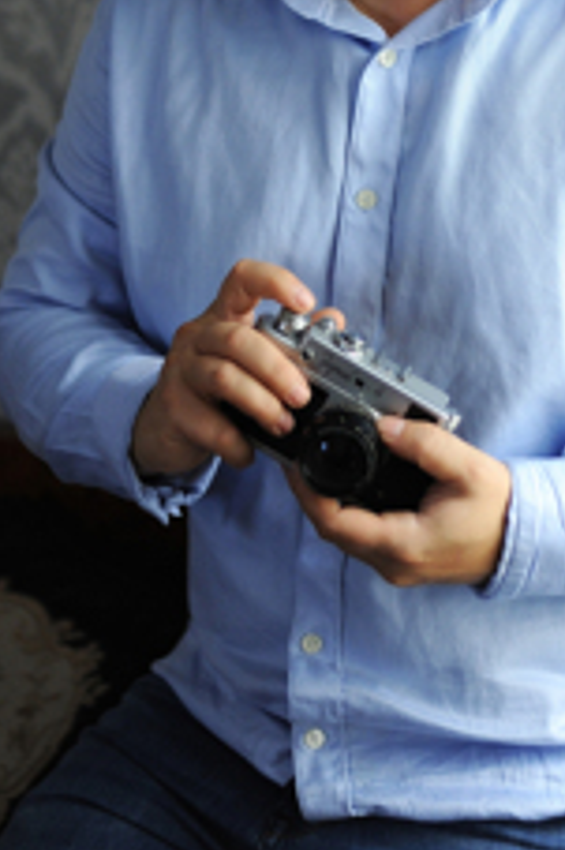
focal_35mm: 88
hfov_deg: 15.4
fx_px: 2075
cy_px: 161
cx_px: 453
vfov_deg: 22.8
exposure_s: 1/125
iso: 1000
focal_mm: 50
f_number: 1.8
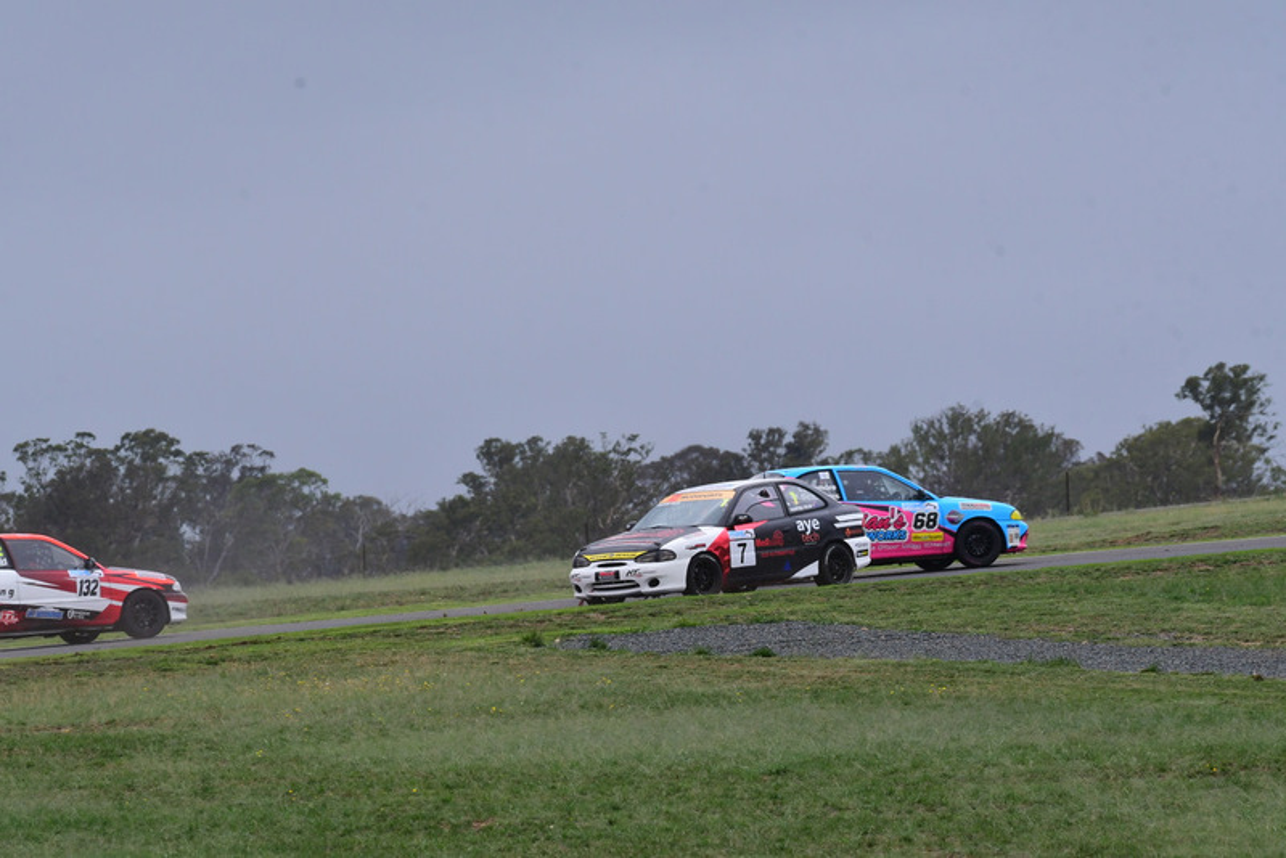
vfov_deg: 2.9
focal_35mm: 480
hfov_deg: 4.3
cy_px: 429
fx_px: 17152
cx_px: 643
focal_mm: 320
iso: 640
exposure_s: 1/640
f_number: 13
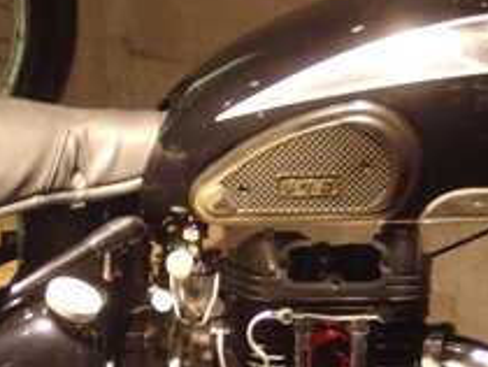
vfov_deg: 10.1
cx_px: 163
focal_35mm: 146
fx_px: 2061
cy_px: 372
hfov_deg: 13.5
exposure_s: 1/50
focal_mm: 6.4
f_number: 1.9
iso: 500
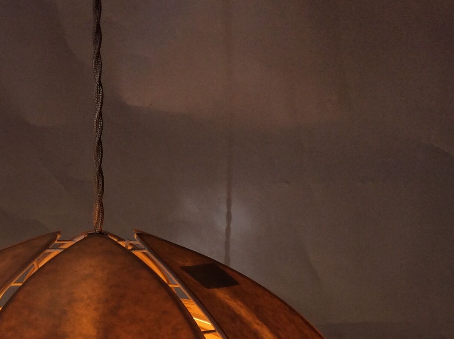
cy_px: 355
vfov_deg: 20.4
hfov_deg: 27.5
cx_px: 77
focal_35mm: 69
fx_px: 904
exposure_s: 1/100
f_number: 2.4
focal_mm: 3.3
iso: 50
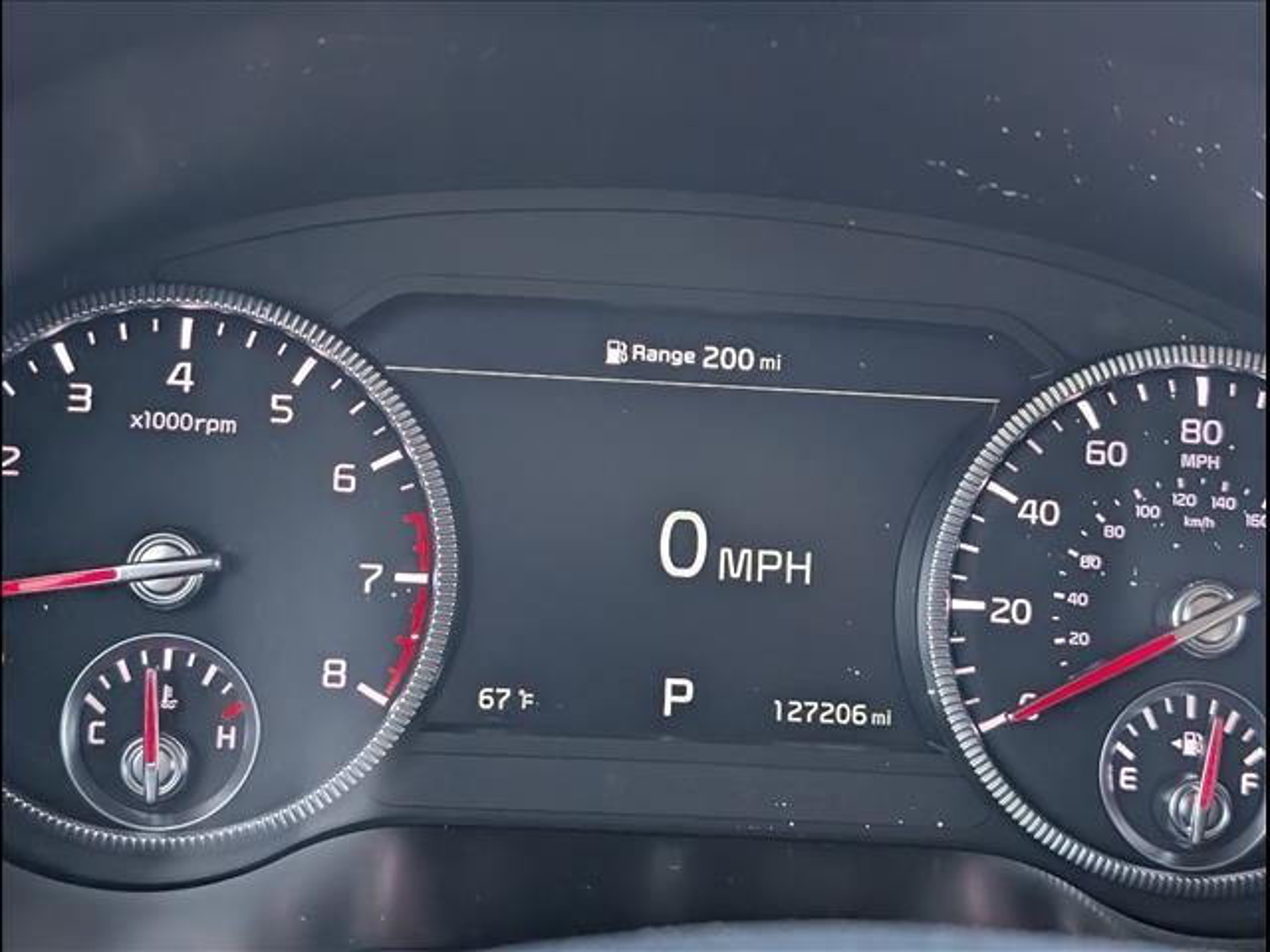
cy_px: 476
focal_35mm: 49
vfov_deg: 29.7
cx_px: 635
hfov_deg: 38.9
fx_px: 1798
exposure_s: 1/455
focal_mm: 6.9
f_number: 1.68
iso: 709
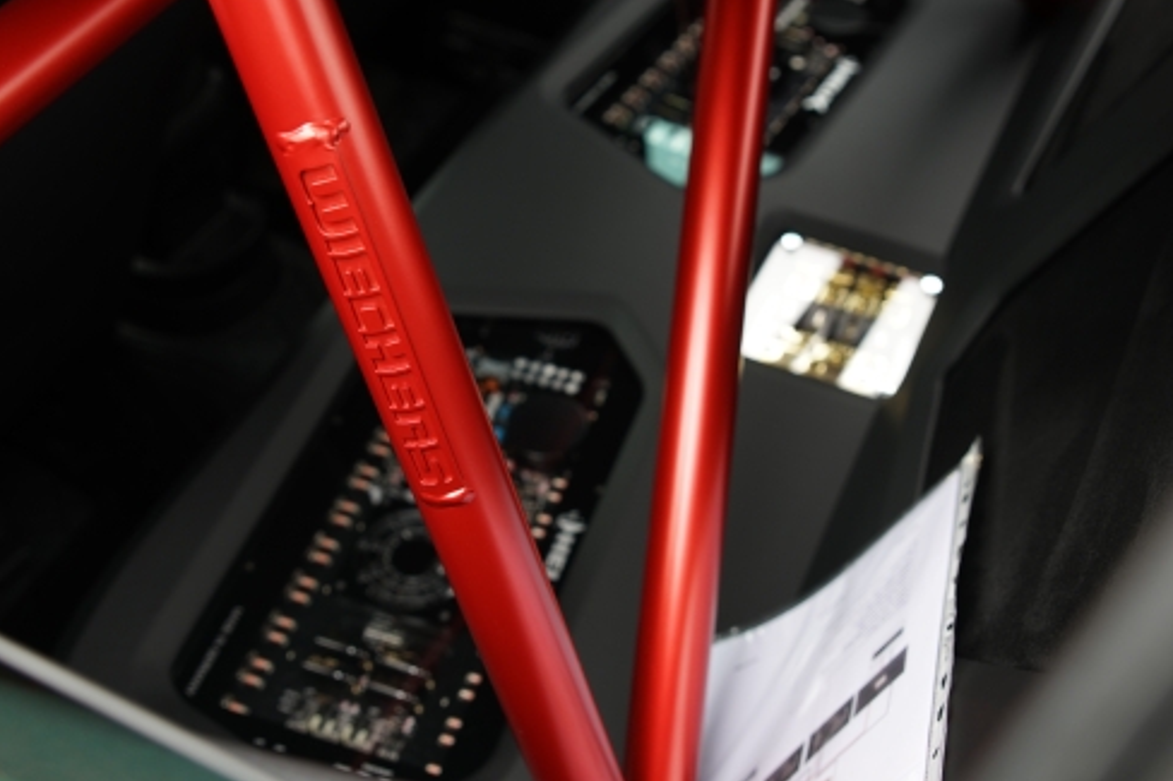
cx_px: 618
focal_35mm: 43
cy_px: 327
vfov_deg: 31.1
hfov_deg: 45.4
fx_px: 1401
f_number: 3.5
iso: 320
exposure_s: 1/200
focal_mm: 30
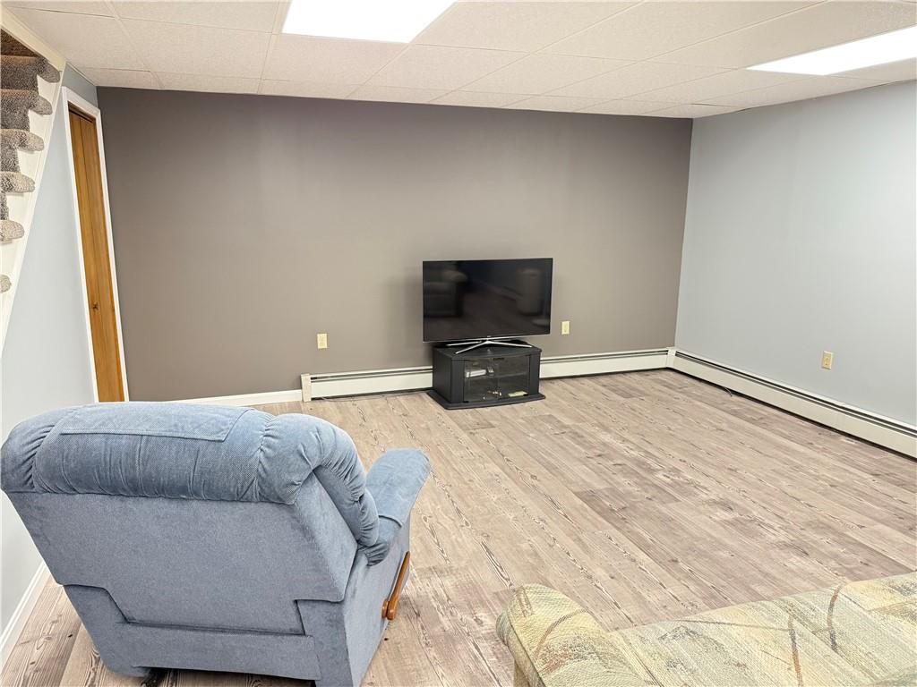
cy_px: 344
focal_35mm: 24
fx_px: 636
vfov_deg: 56.8
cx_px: 458
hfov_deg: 71.6
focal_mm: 6.76
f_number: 1.78
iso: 400
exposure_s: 1/60
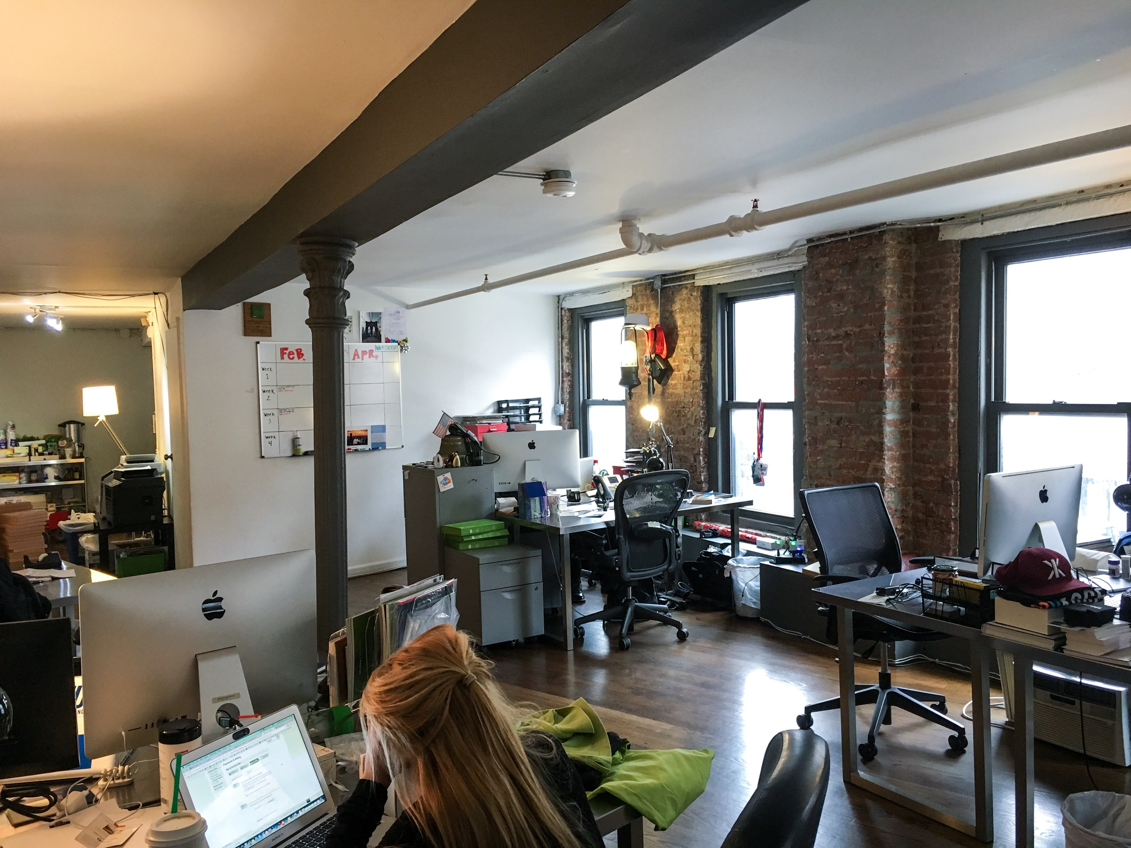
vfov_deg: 48.2
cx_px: 566
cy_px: 424
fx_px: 948
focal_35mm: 29
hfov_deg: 61.7
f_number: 2.2
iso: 100
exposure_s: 1/30
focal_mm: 4.15
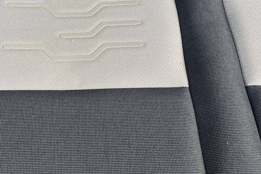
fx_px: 384
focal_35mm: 53
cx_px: 81
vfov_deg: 25.1
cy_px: 37
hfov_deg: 37.0
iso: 50
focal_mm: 5.1
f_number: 1.6
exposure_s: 1/639
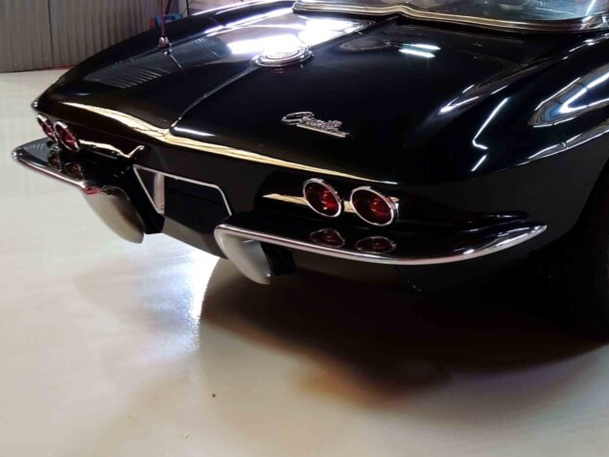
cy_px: 122
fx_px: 932
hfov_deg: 35.3
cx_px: 460
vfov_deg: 27.2
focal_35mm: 53
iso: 800
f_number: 3.2
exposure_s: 1/30
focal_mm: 5.8
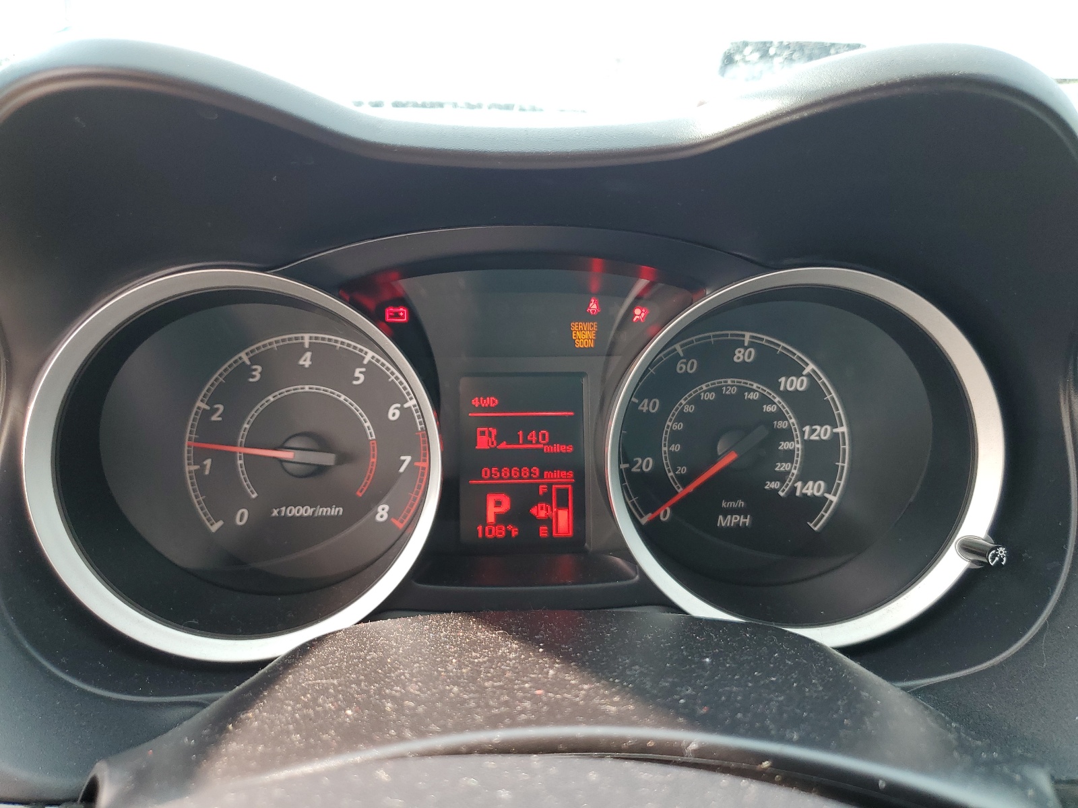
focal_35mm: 26
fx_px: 810
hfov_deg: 67.3
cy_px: 404
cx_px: 539
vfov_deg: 53.1
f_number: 1.5
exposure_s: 1/120
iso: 50
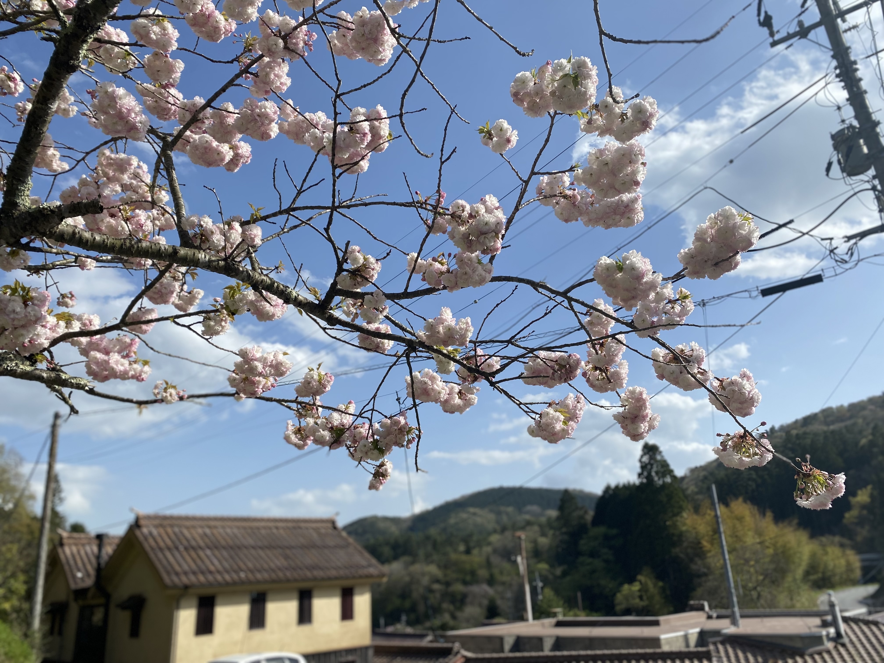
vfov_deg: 53.1
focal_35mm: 26
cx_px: 442
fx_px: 664
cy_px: 332
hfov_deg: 67.3
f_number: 1.8
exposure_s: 1/3846
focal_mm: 4.25
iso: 32
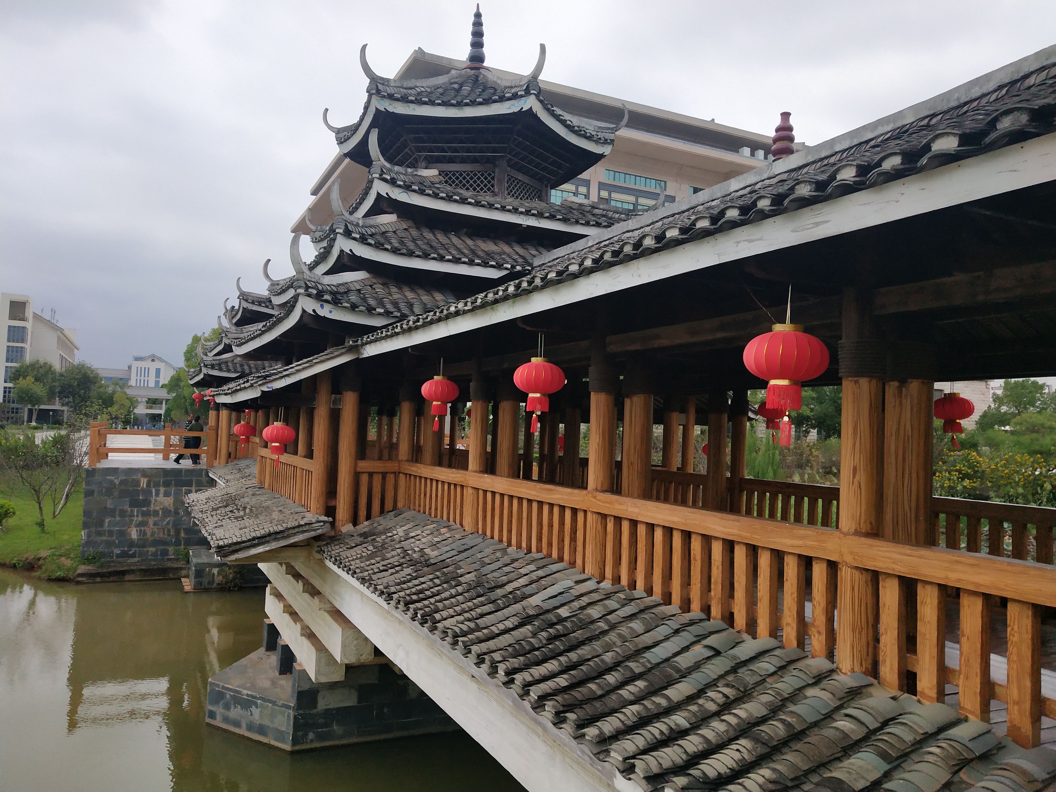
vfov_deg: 46.8
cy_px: 396
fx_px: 915
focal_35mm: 30
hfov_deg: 60.0
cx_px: 528
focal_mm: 3.95
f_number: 1.8
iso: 137
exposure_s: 1/2284
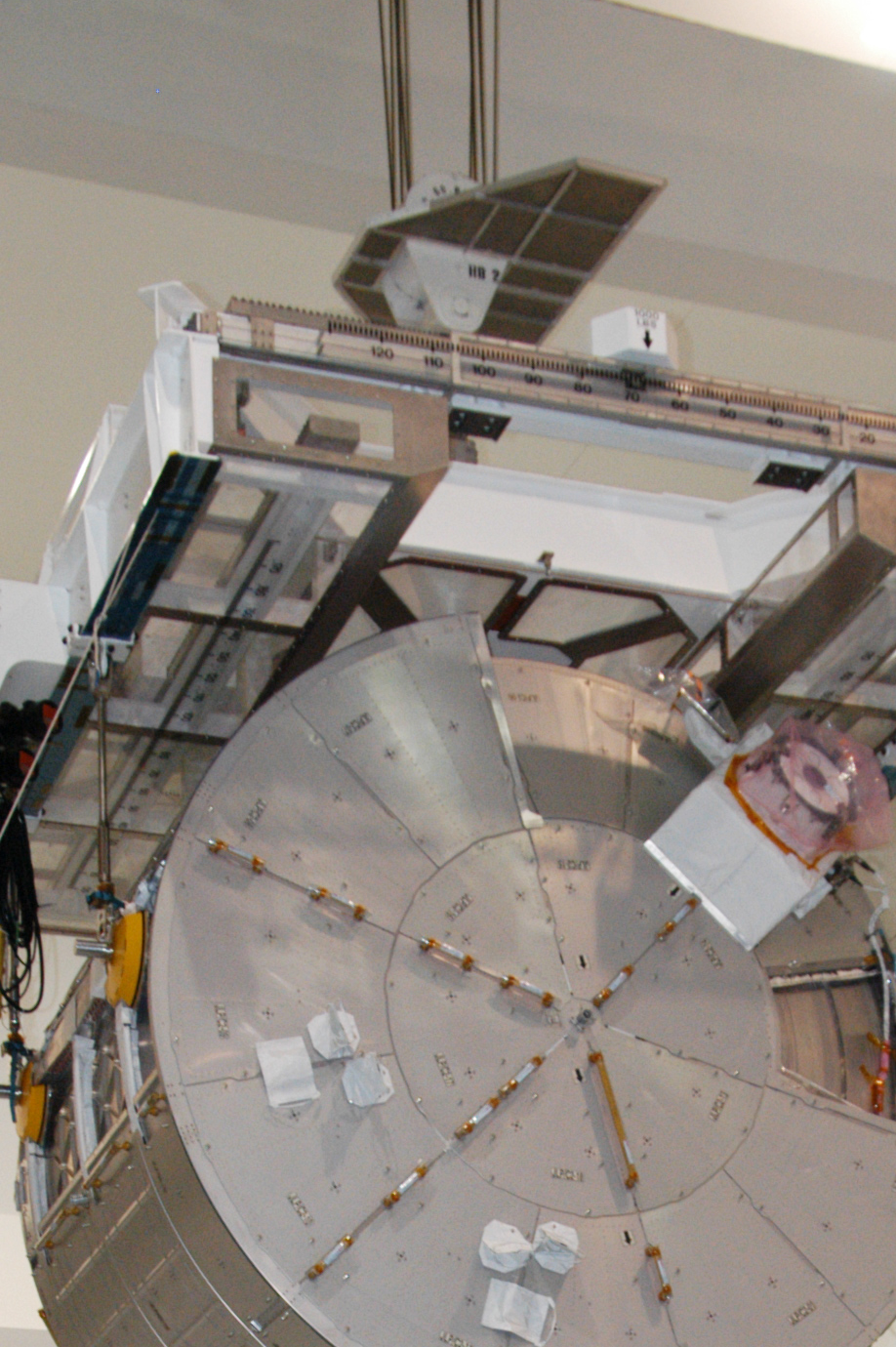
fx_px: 3178
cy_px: 1416
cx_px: 570
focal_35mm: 85
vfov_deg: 22.8
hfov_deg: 16.0
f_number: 6.3
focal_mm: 26
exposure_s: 1/25
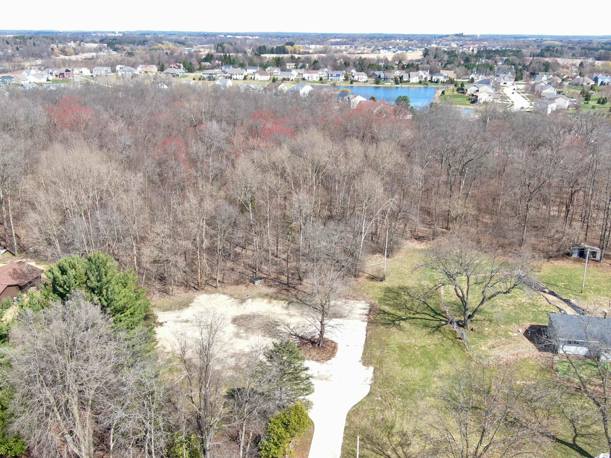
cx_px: 306
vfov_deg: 39.7
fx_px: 635
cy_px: 229
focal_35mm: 36
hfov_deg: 51.4
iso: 100
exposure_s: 1/320
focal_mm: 6.21
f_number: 3.3
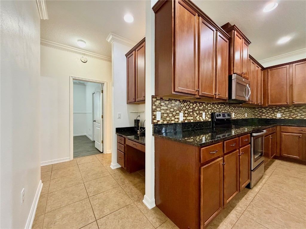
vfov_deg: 85.7
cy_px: 114
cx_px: 153
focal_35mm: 14
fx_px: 124
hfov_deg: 102.1
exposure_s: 1/60
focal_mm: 2.22
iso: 400
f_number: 2.2
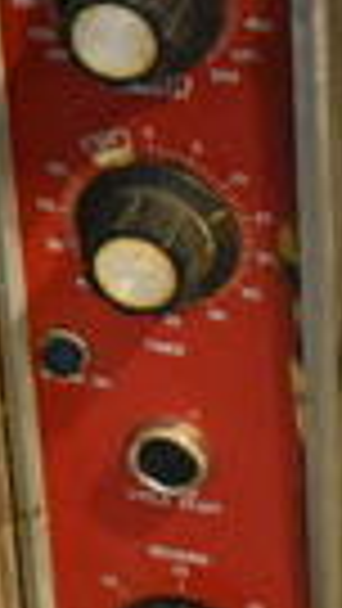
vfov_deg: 10.7
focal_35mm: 199
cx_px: -832
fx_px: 3206
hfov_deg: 5.6
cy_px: -23
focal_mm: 28
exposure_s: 1/125
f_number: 4.2
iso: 6400
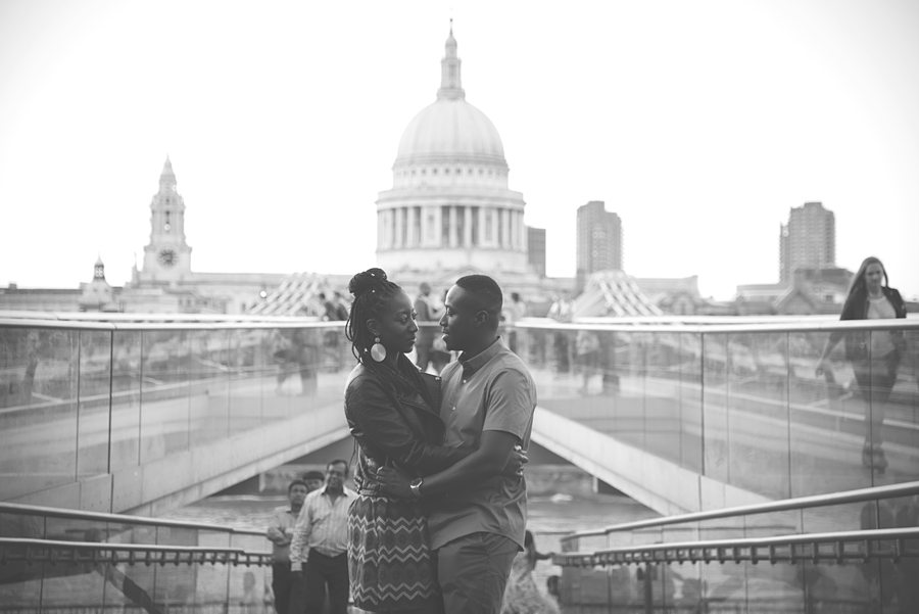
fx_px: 2196
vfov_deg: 15.9
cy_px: 307
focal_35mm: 86
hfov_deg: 23.6
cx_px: 460
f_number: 4
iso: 900
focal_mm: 86
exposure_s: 1/125
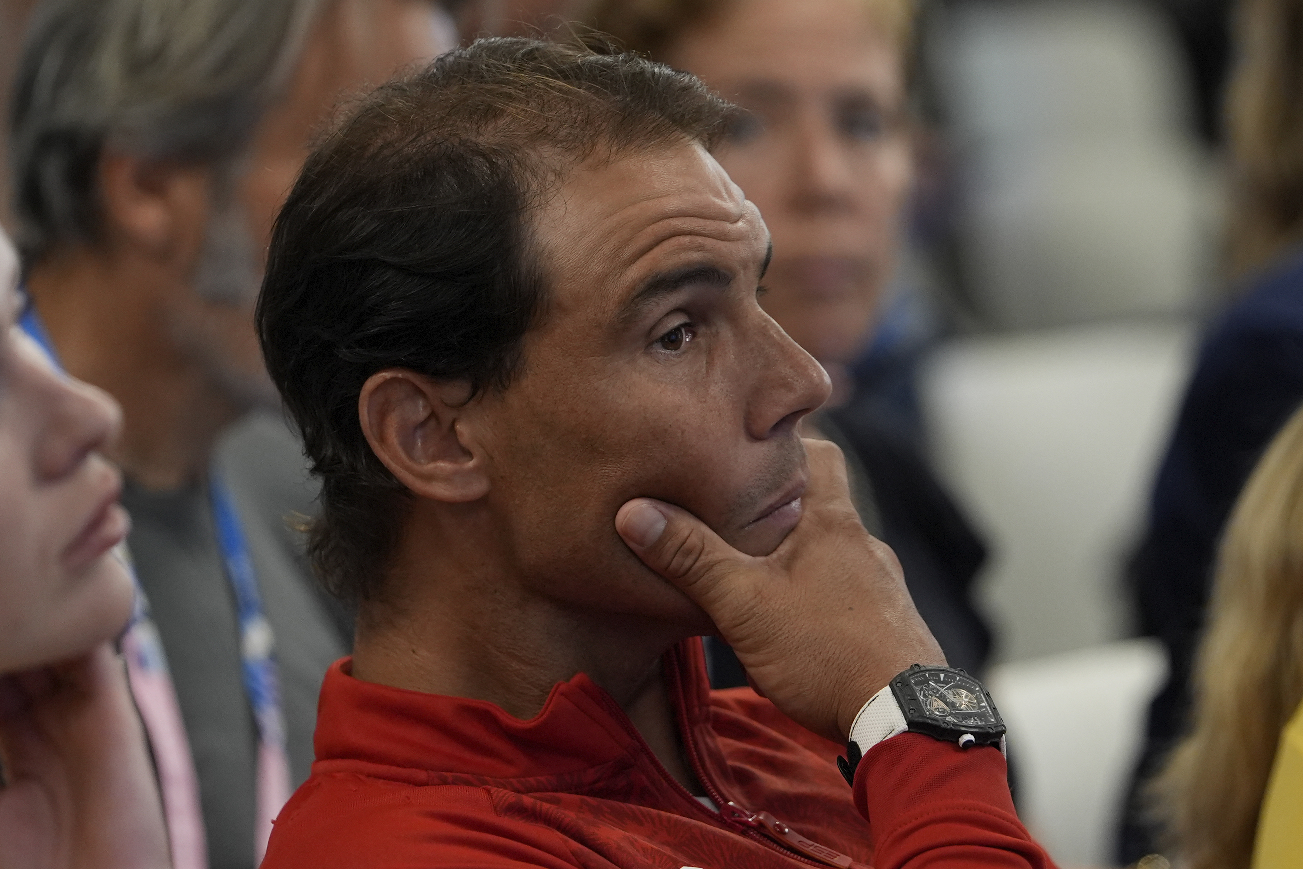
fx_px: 7238
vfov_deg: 6.9
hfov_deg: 10.3
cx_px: 652
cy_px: 434
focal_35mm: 200
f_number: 3.5
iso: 2000
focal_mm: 200
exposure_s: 1/125
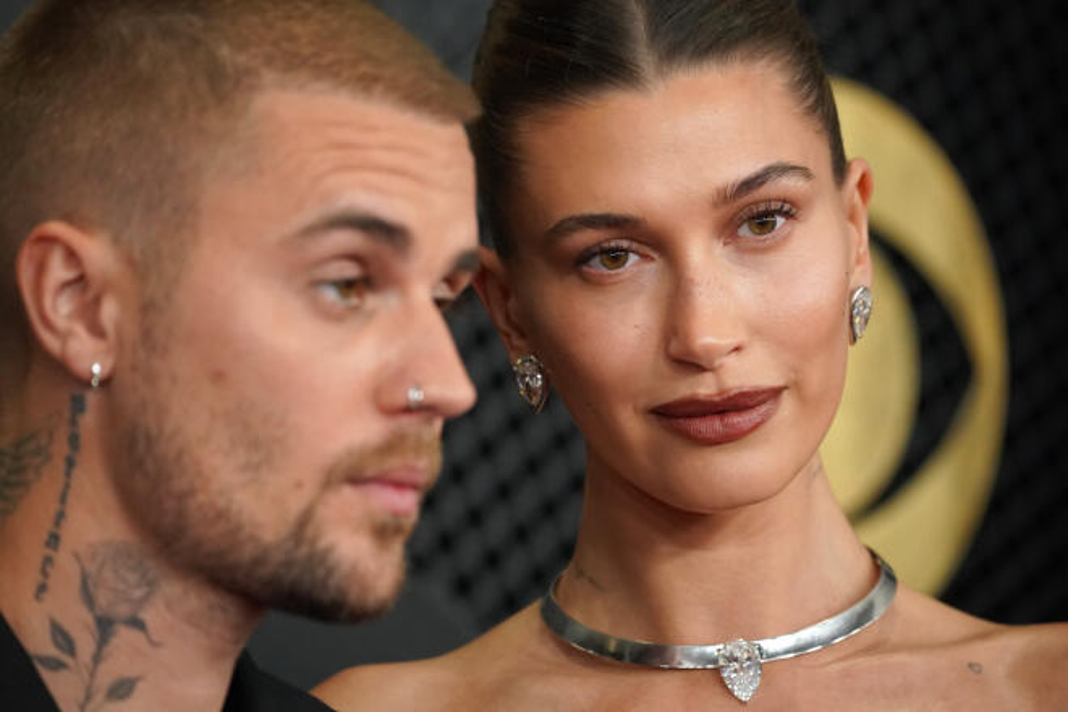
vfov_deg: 4.3
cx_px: 534
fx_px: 9433
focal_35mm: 318
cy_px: 356
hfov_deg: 6.5
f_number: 5.6
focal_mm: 318
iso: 5000
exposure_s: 1/500
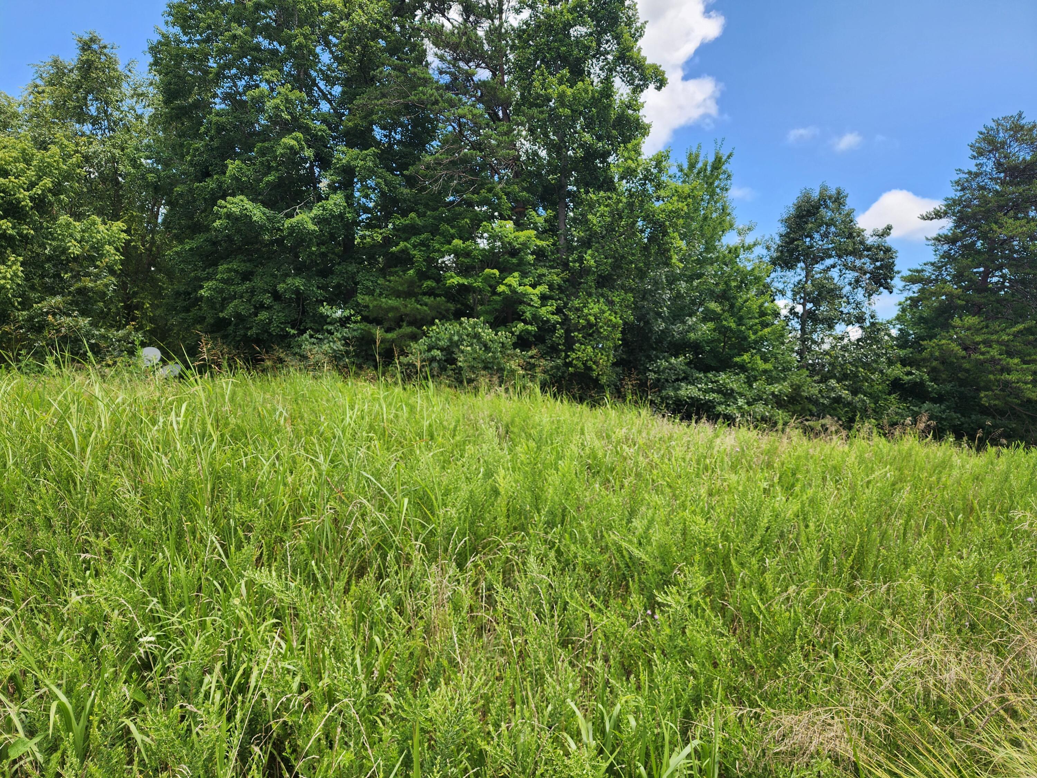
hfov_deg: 73.9
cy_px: 389
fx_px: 689
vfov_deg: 58.9
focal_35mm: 23
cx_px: 518
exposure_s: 1/497
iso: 12
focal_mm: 6.4
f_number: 1.8
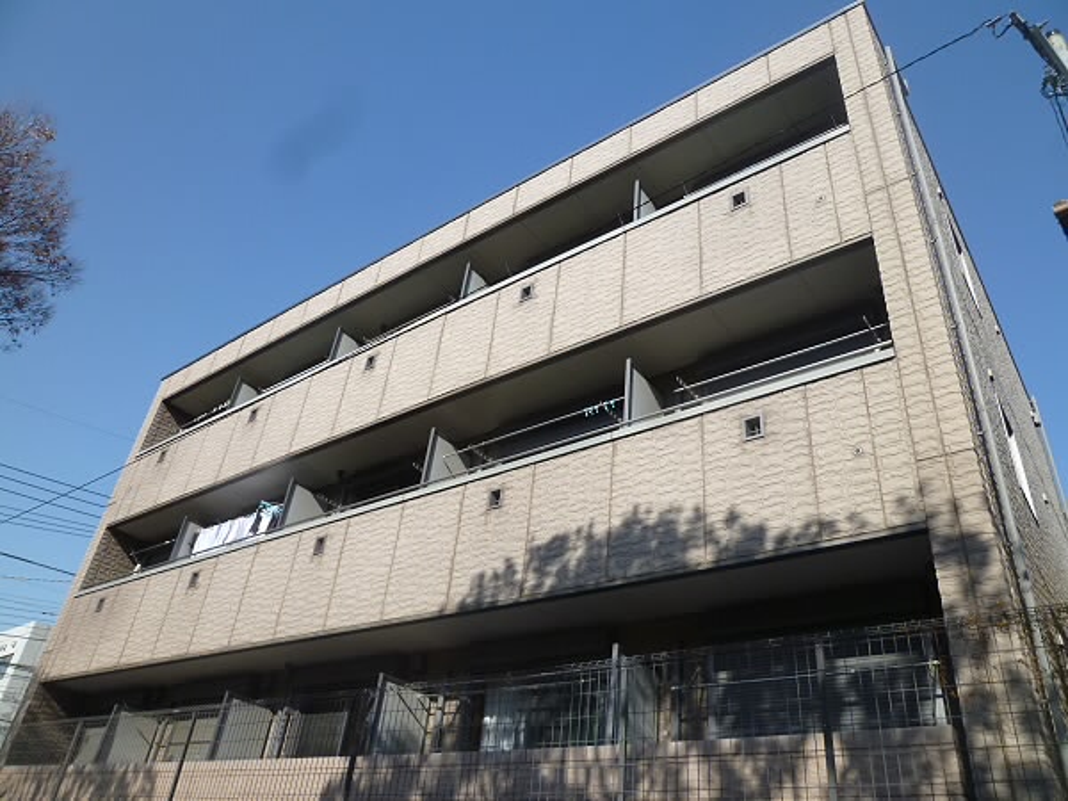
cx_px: 534
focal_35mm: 25
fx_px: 771
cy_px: 400
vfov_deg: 54.9
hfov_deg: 69.4
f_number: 4.5
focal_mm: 4.5
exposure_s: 1/500
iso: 100
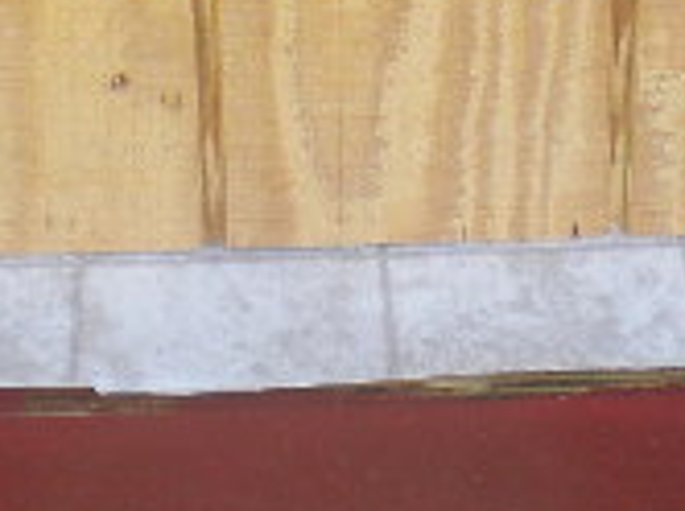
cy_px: -391
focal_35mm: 135
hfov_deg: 14.6
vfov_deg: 10.4
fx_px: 2668
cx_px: 355
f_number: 3.1
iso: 80
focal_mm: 6.3
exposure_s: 1/114
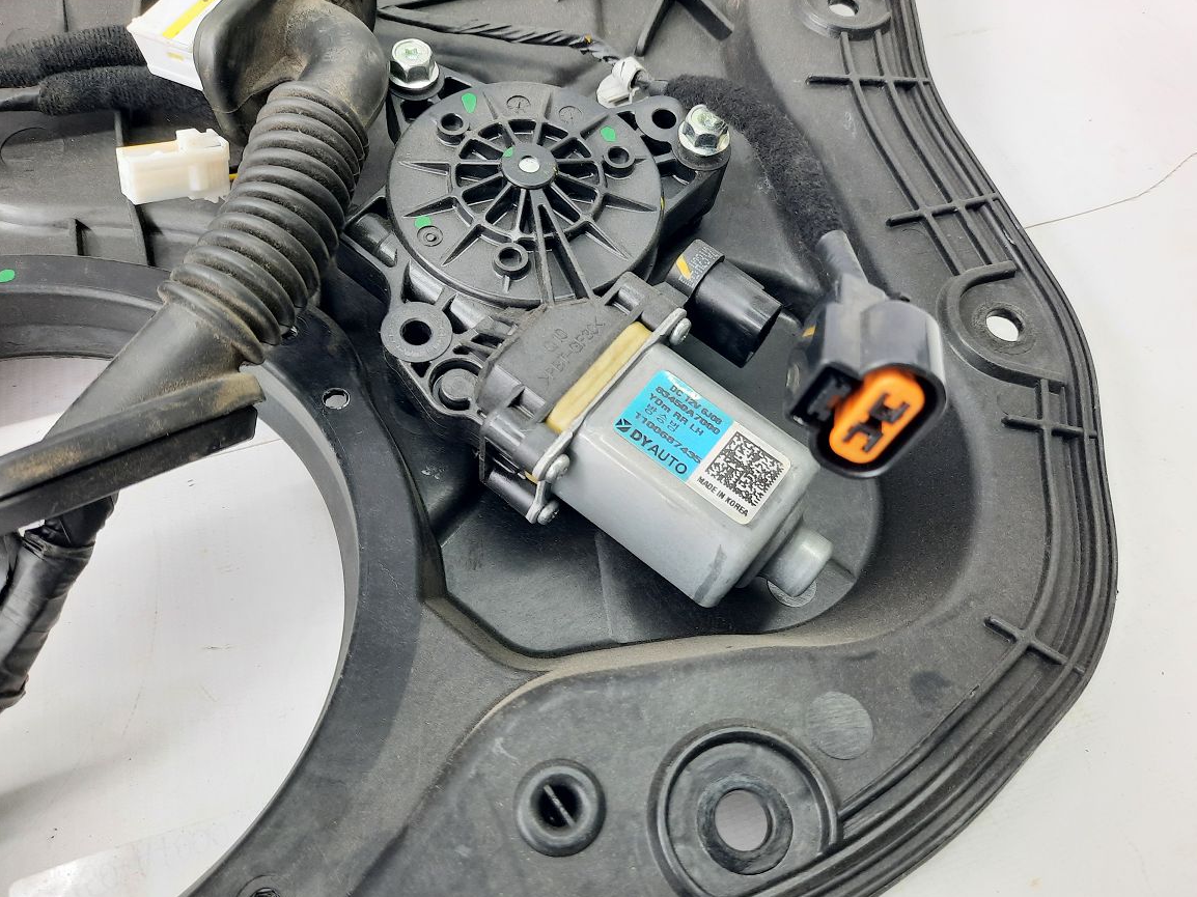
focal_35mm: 26
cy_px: 464
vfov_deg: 53.0
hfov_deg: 67.3
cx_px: 586
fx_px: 899
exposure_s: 1/50
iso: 200
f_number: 2
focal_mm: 4.6
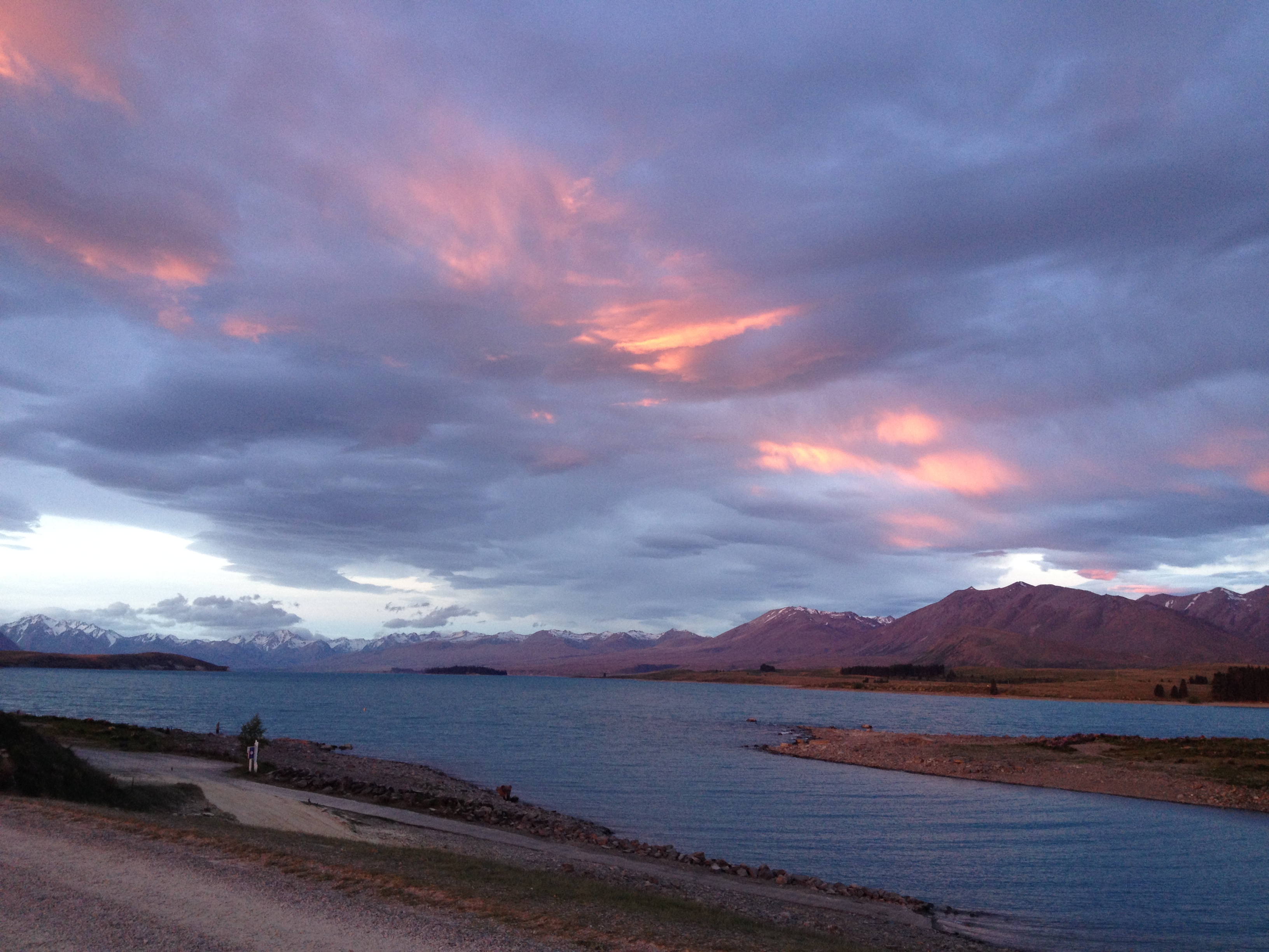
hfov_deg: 52.6
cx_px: 634
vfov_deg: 40.7
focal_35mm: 35
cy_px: 476
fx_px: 1283
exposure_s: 1/20
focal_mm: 4.28
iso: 80
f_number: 2.4
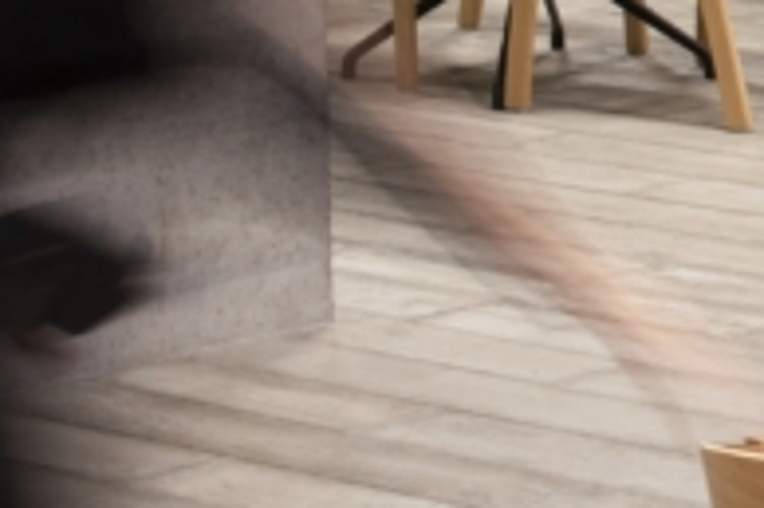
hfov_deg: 7.4
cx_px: 1942
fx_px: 5471
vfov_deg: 5.2
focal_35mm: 258
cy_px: -697
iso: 280
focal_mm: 50
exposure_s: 1/2
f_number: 13
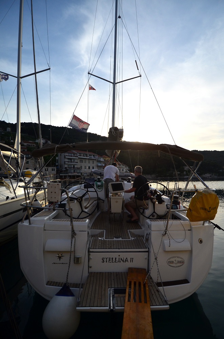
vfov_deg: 90.1
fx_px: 169
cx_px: 112
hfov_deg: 67.1
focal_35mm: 18
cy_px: 170
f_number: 4
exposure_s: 1/8000
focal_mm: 12
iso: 450
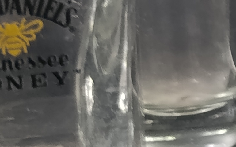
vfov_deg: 9.7
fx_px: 868
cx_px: 505
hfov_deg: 13.0
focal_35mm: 135
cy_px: 92
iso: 1556
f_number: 1.65
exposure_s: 1/25
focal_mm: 6.11
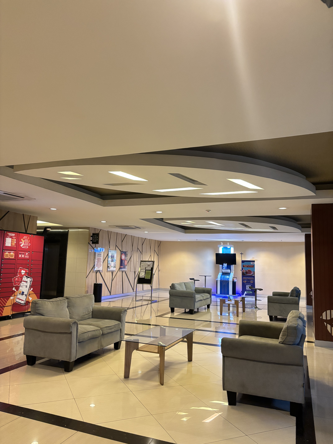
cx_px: 166
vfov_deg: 67.3
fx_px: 333
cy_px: 222
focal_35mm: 26
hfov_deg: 53.1
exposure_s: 1/25
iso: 640
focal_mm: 5.96
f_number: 1.6
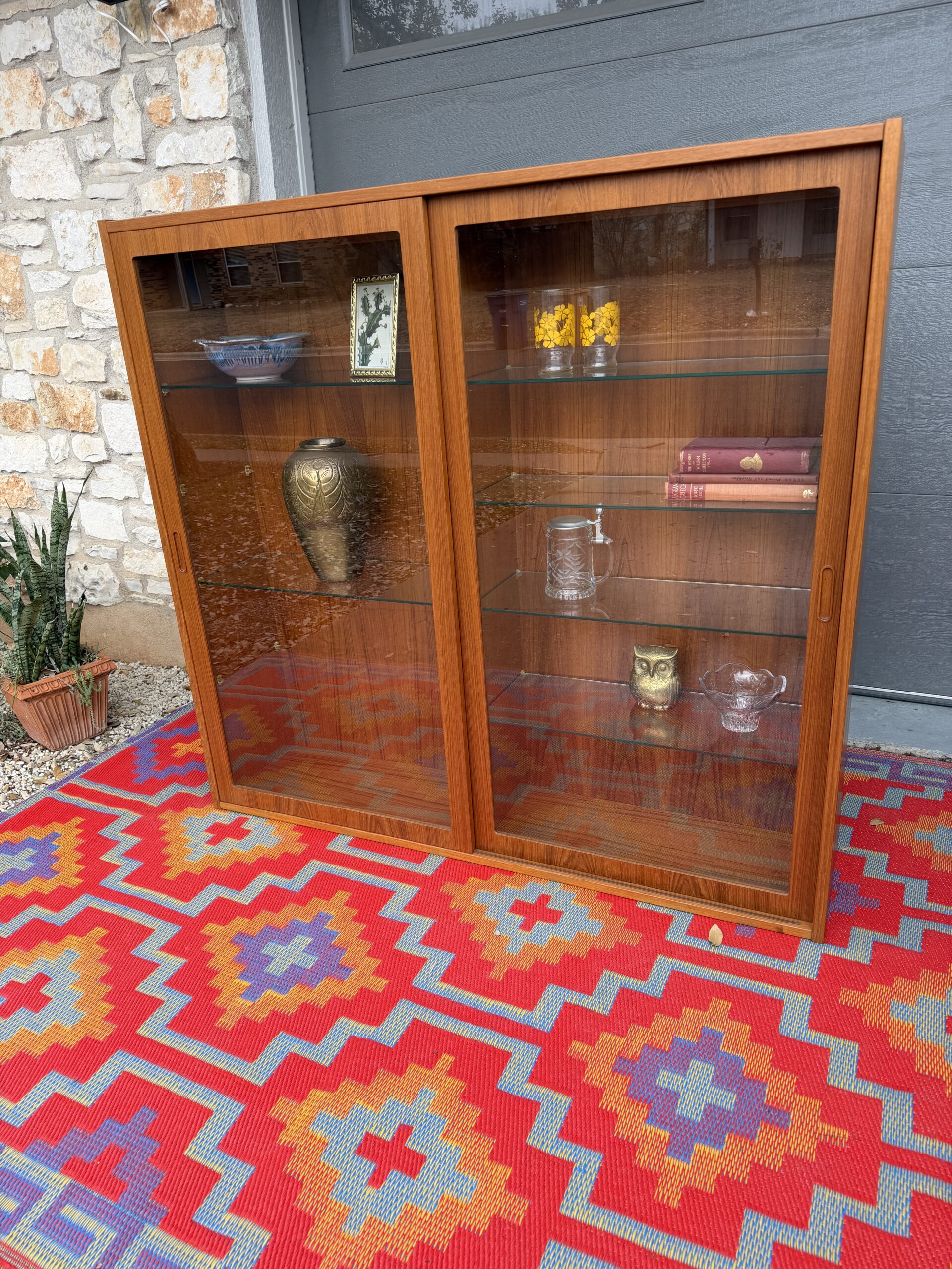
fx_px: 880
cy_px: 634
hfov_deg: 56.8
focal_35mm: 24
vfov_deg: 71.6
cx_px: 476
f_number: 1.78
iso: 64
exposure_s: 1/263
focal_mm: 6.76
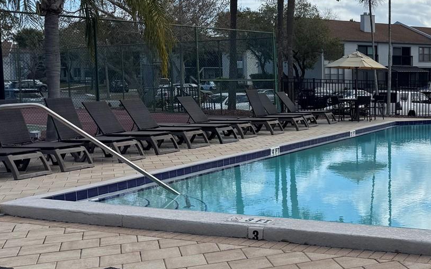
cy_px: 134
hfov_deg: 37.2
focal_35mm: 50
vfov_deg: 25.8
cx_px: 402
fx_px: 587
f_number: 1.78
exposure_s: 1/5814
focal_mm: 6.76
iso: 80
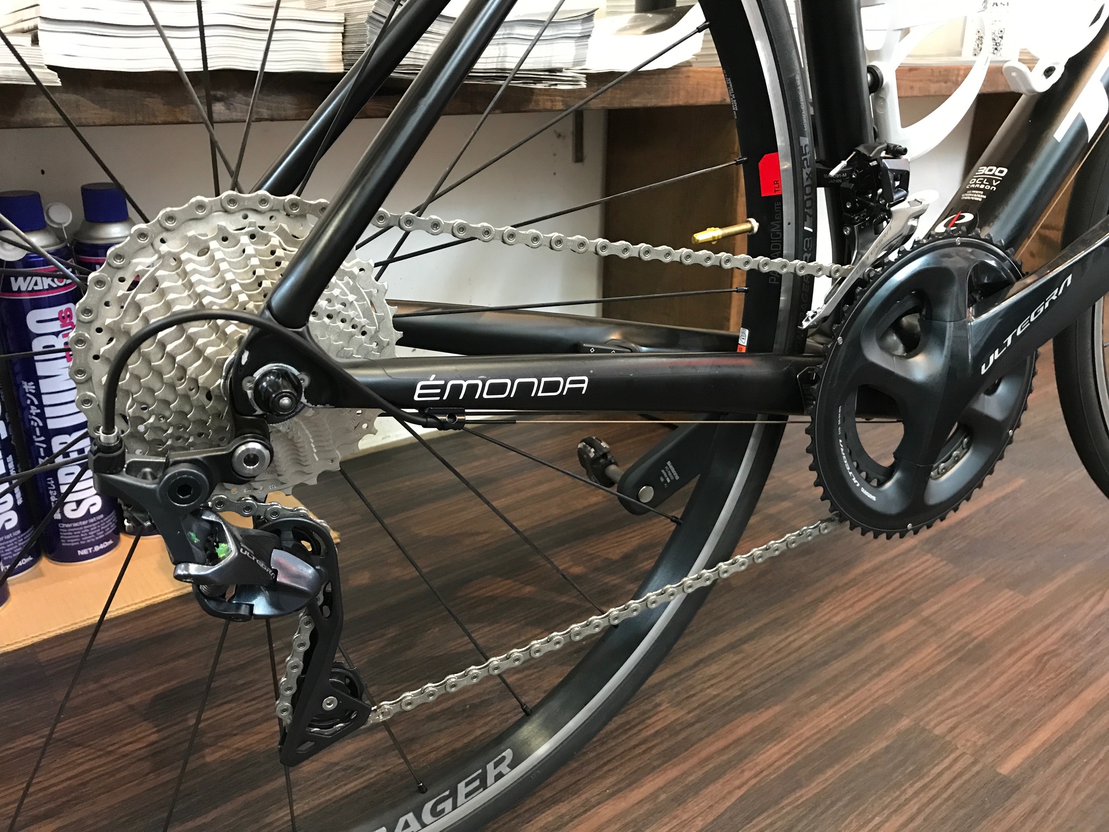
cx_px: 554
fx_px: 897
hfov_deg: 63.4
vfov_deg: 49.7
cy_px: 416
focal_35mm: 28
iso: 100
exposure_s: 1/9
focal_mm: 3.99
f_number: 1.8
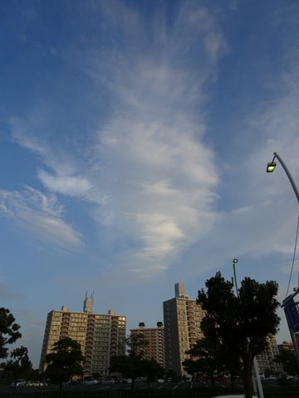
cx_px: 150
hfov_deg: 56.8
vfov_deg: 71.6
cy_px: 199
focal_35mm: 24
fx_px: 276
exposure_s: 1/500
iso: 80
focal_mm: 4.1
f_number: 3.5
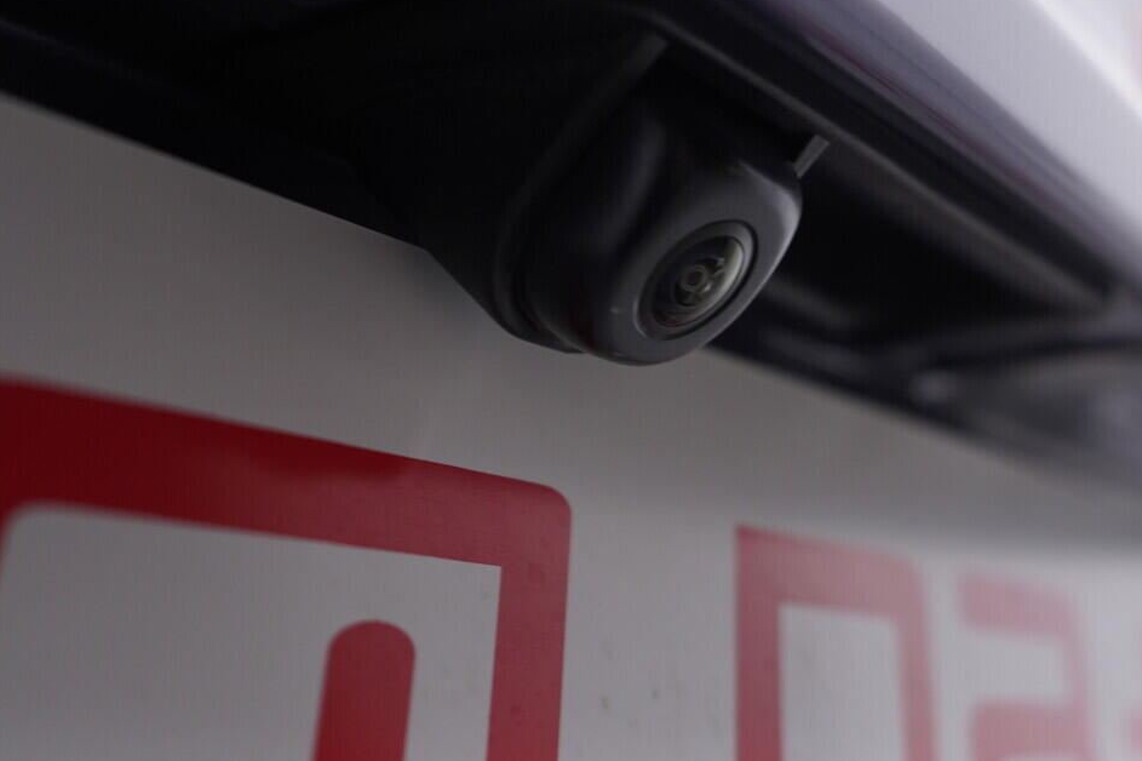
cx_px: 734
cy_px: 534
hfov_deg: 36.0
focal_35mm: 55
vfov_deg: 24.4
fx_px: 1744
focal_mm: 24
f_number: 3.5
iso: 125
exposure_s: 1/60
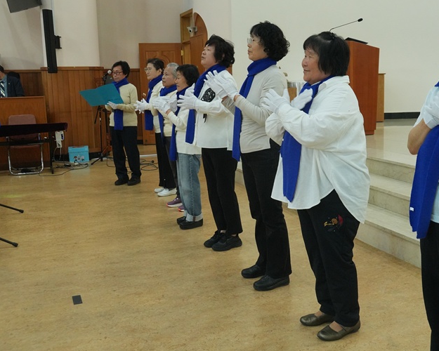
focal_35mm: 40
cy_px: 174
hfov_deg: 45.9
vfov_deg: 37.7
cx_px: 268
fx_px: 514
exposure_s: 1/160
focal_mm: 23
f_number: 6.3
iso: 3200
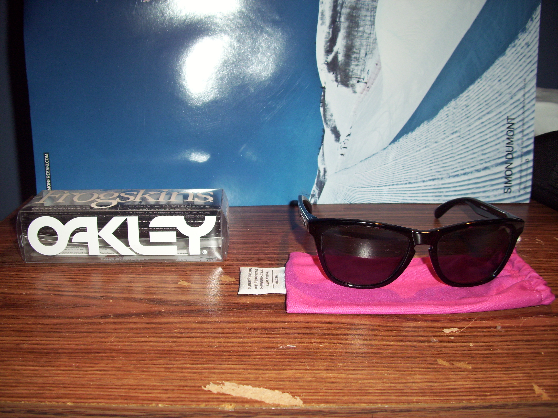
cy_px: 209
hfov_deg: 54.0
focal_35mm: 34
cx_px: 279
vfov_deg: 41.8
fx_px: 548
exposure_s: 1/40
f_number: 2.9
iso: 80
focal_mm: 5.7
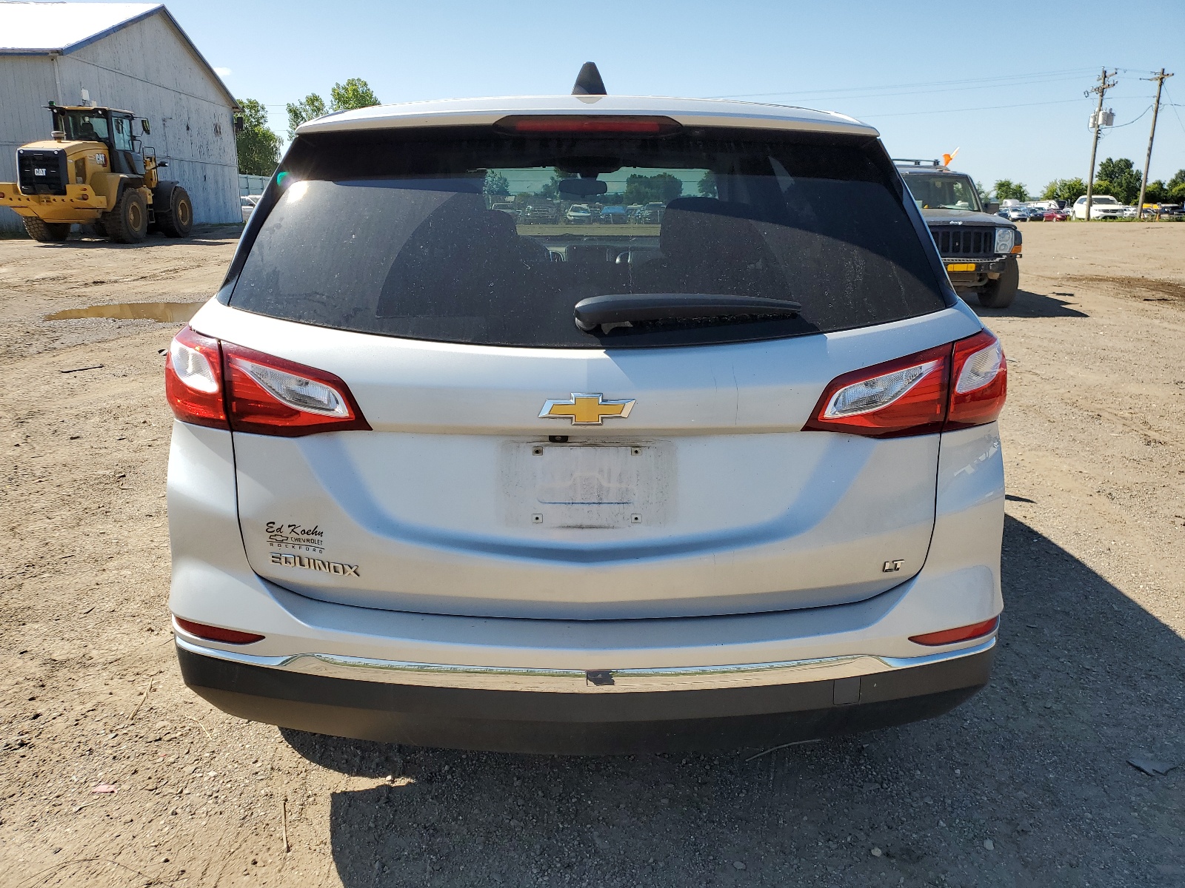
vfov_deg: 53.1
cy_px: 444
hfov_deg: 67.3
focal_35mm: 26
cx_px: 592
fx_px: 890
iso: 50
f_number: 1.5
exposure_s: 1/2500
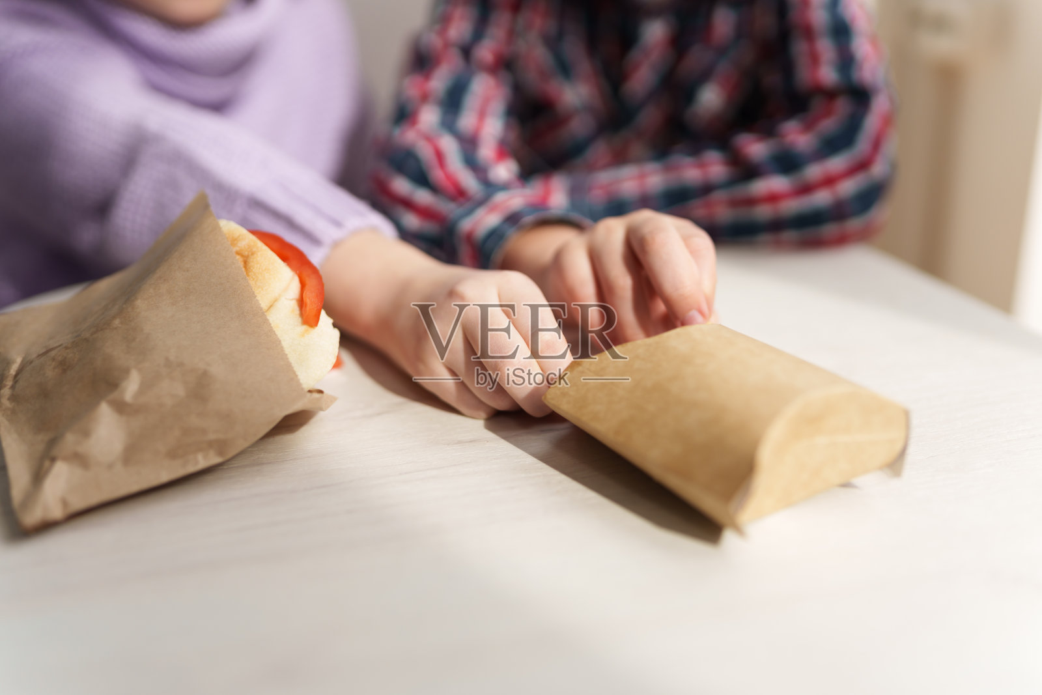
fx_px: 1013
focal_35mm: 35
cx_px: 521
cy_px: 348
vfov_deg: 37.9
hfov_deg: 54.4
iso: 100
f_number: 1.8
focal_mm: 35
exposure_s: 1/2000
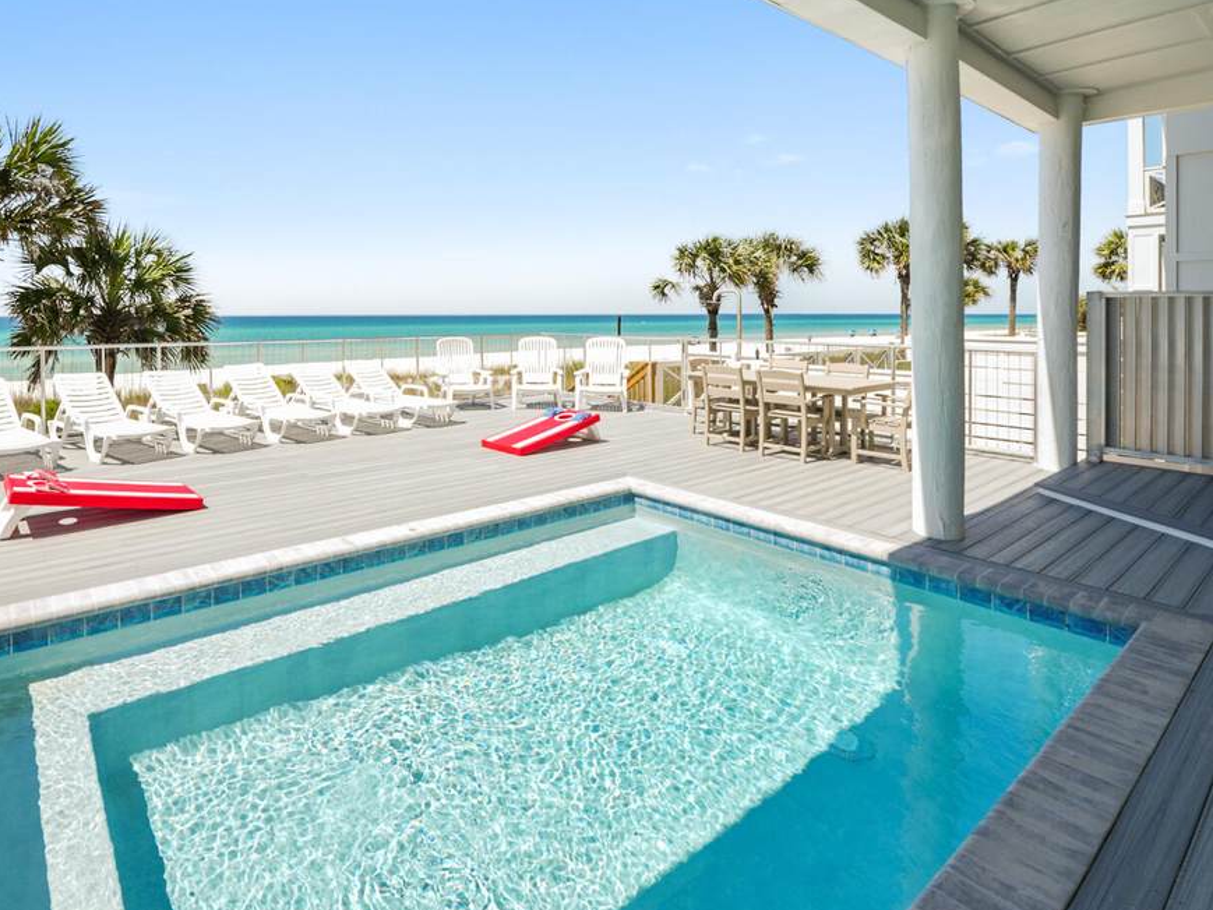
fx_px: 596
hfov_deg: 88.9
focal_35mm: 17
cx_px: 442
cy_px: 433
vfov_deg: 74.7
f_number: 7.1
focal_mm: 12
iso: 40
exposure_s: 1/125
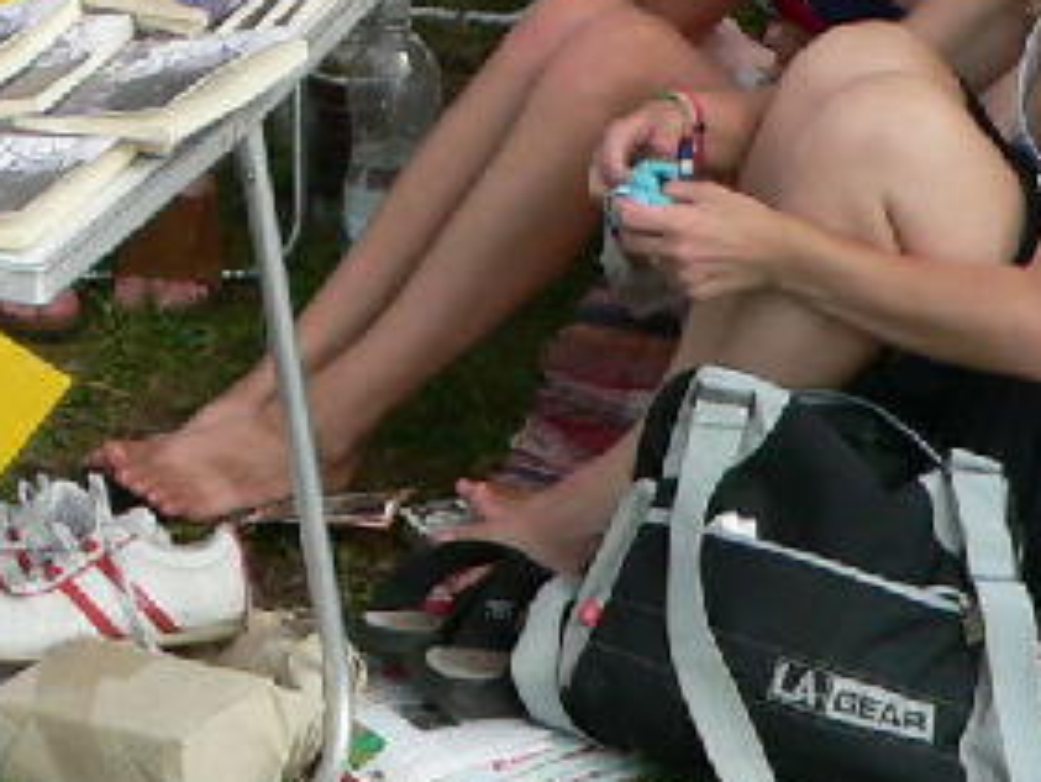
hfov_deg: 14.8
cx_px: -19
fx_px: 3941
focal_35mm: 131
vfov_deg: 10.8
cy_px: -471
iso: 100
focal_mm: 6
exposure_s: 1/1000
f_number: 2.8
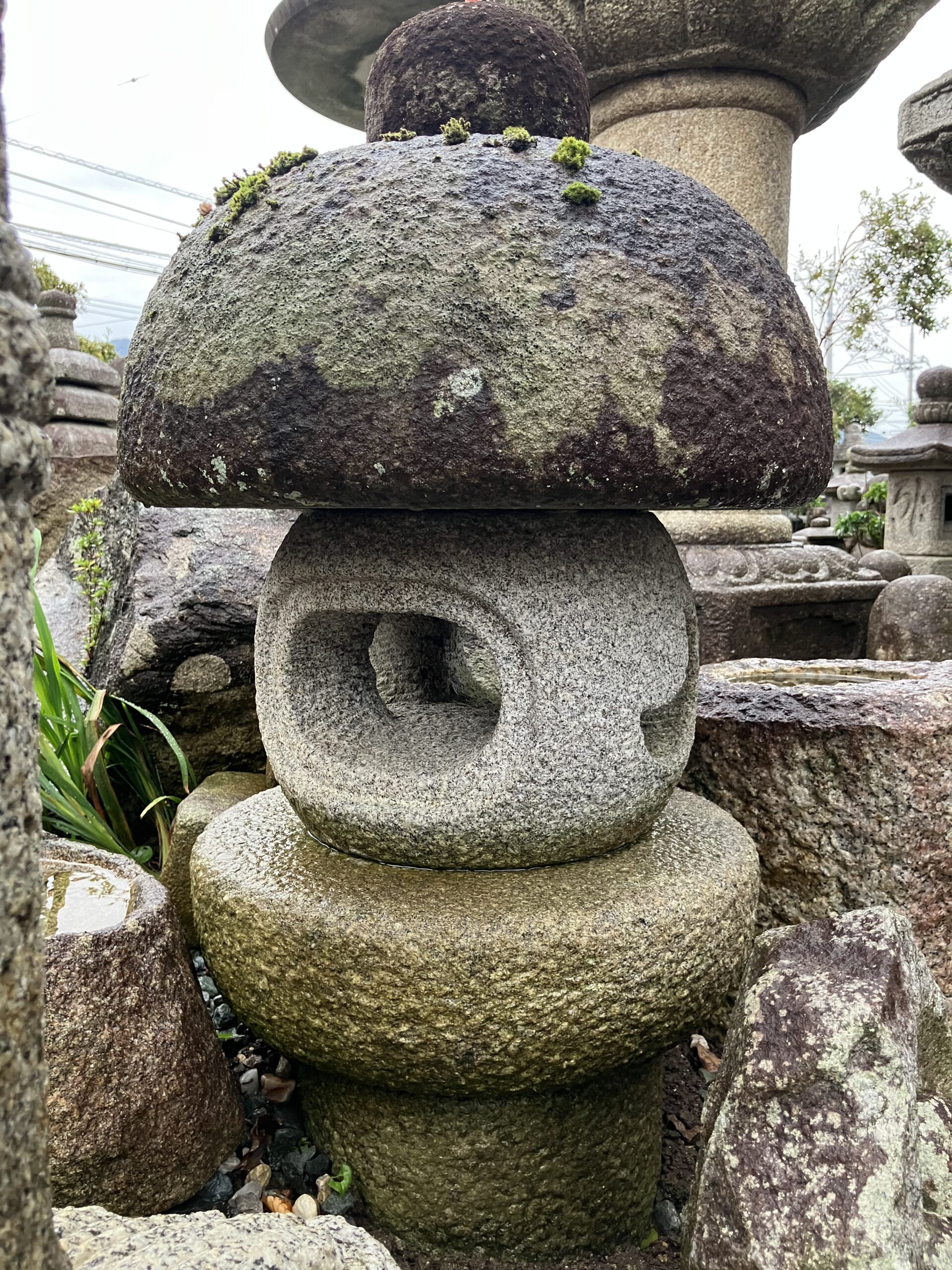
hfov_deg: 49.7
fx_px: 1027
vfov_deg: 63.4
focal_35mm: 28
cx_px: 476
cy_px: 635
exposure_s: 1/98
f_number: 1.8
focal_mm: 3.99
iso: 80
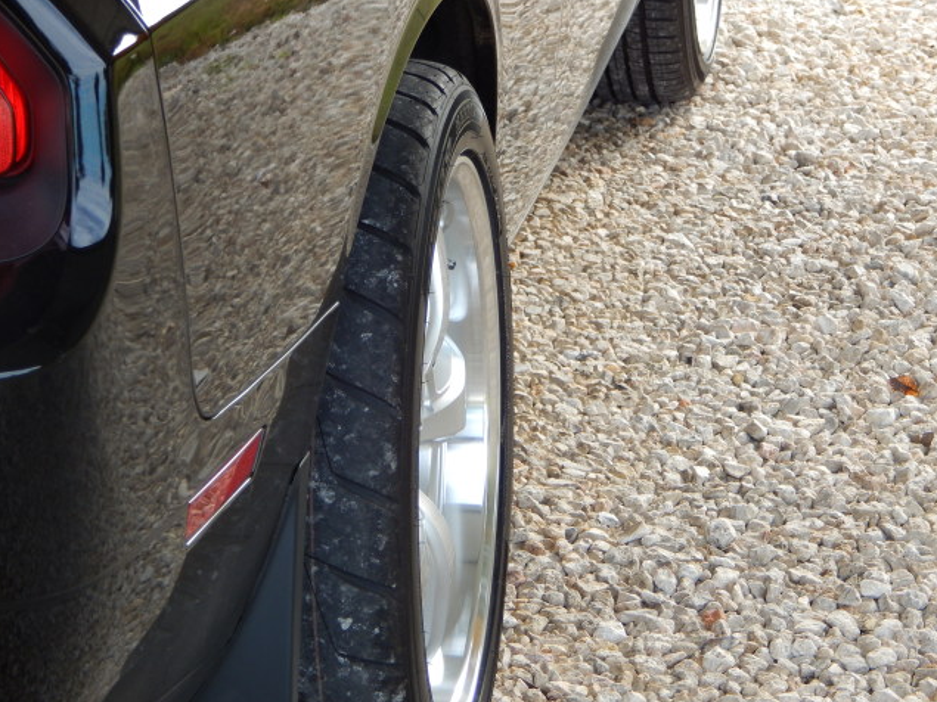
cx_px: 468
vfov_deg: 11.2
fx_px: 3572
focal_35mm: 132
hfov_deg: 14.9
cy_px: 351
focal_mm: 23.4
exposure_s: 1/125
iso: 125
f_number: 4.8
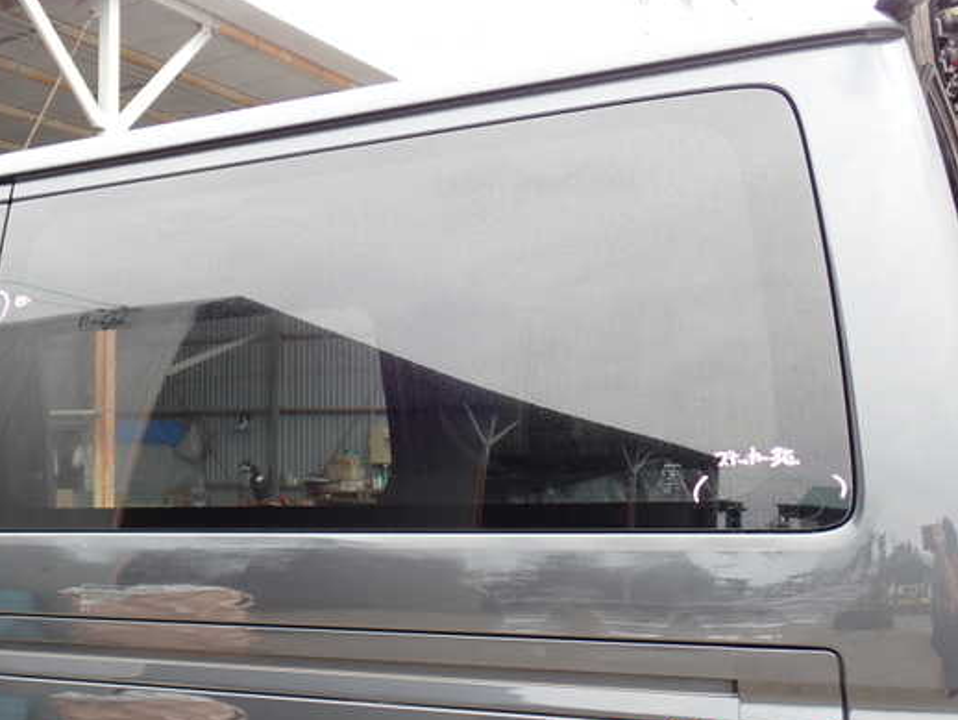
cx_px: 420
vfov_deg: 32.9
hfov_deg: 42.8
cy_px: 348
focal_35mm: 44
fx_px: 1218
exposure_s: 1/80
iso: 100
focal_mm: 6.83
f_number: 3.5
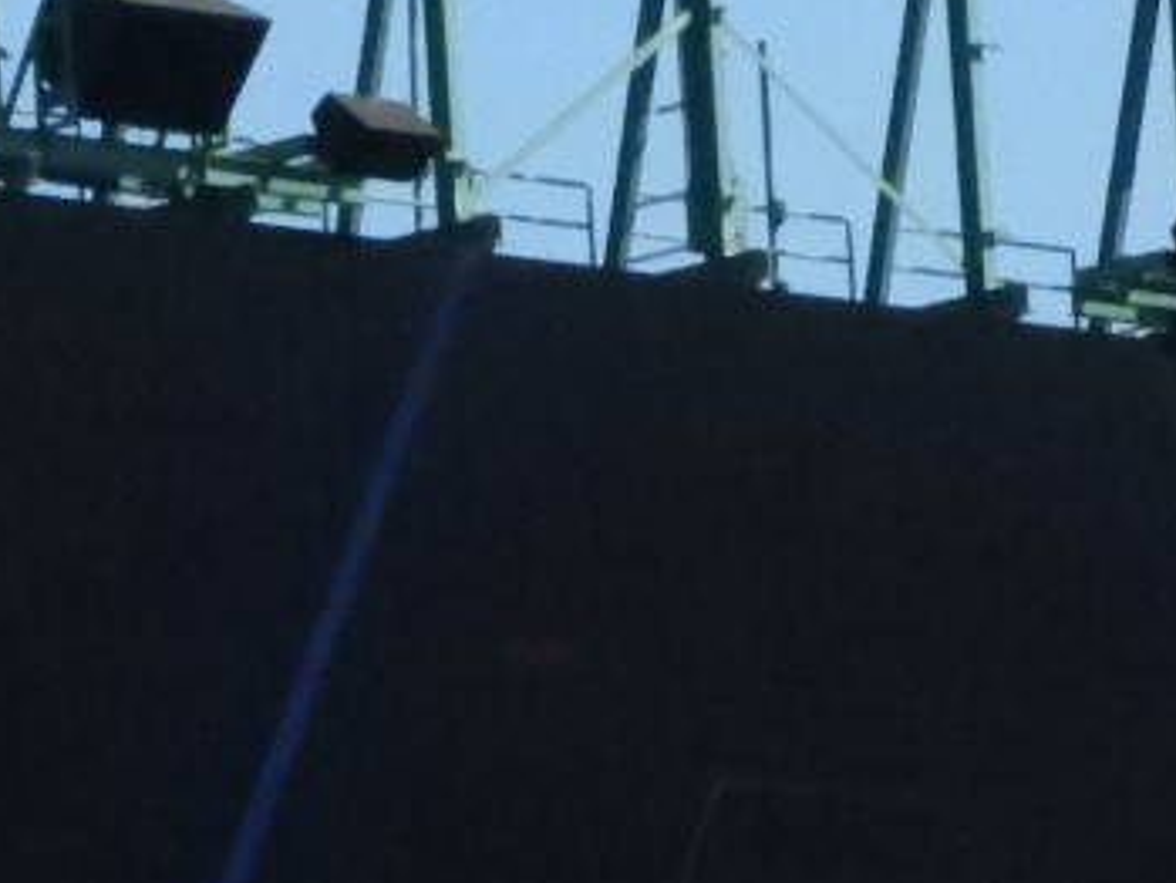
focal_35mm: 619
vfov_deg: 2.4
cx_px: 869
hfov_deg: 3.2
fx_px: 21036
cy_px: 1082
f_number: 8.2
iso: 1600
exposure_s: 1/3200
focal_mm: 26.9
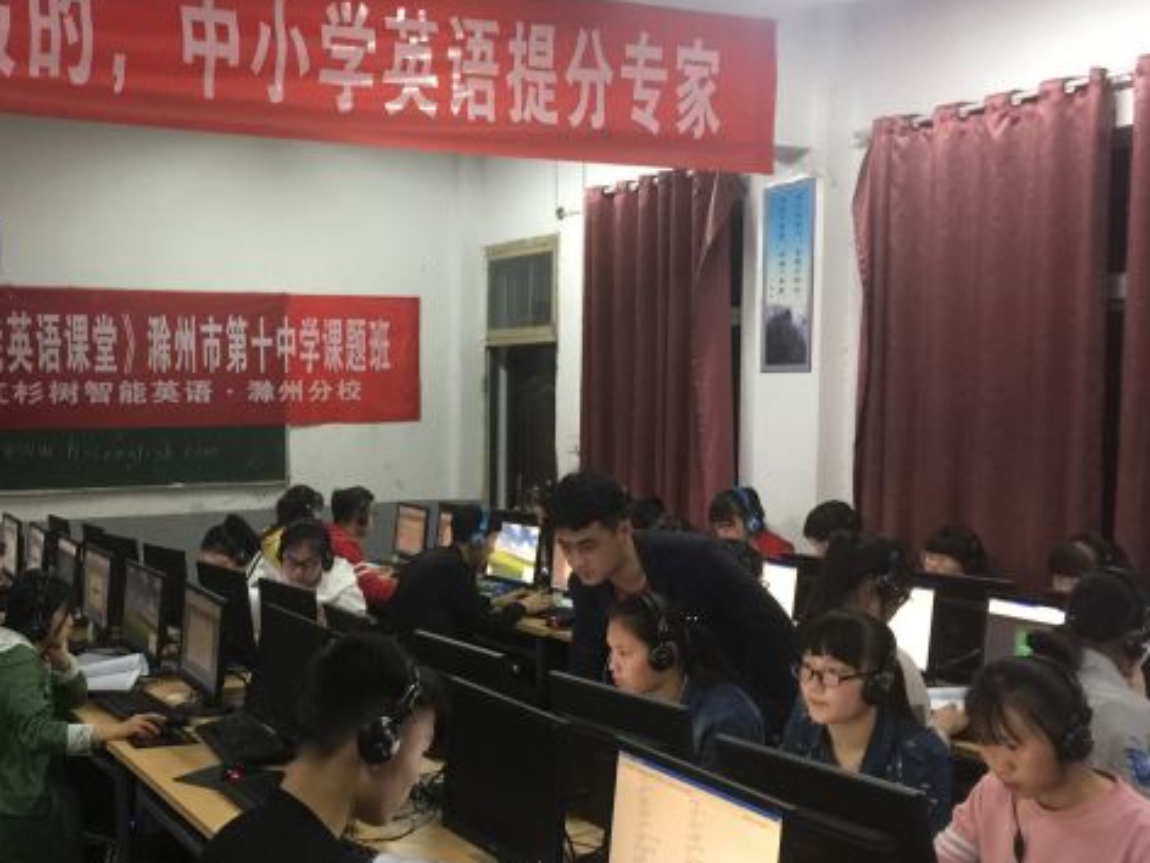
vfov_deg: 33.5
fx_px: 1429
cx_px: 375
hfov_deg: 43.2
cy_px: 506
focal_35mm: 43
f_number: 2.2
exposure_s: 1/8
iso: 125
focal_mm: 4.15
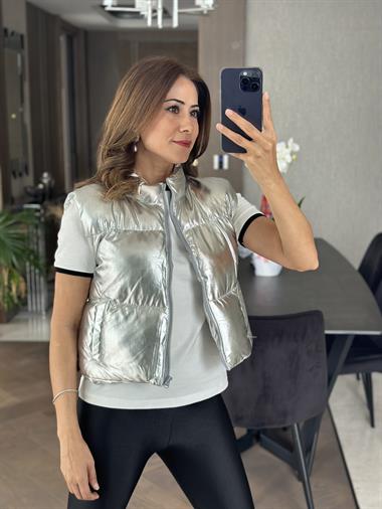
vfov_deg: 39.6
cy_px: 254
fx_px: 706
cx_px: 191
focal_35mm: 48
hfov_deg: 30.3
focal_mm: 6.86
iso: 160
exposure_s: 1/60
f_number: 1.78
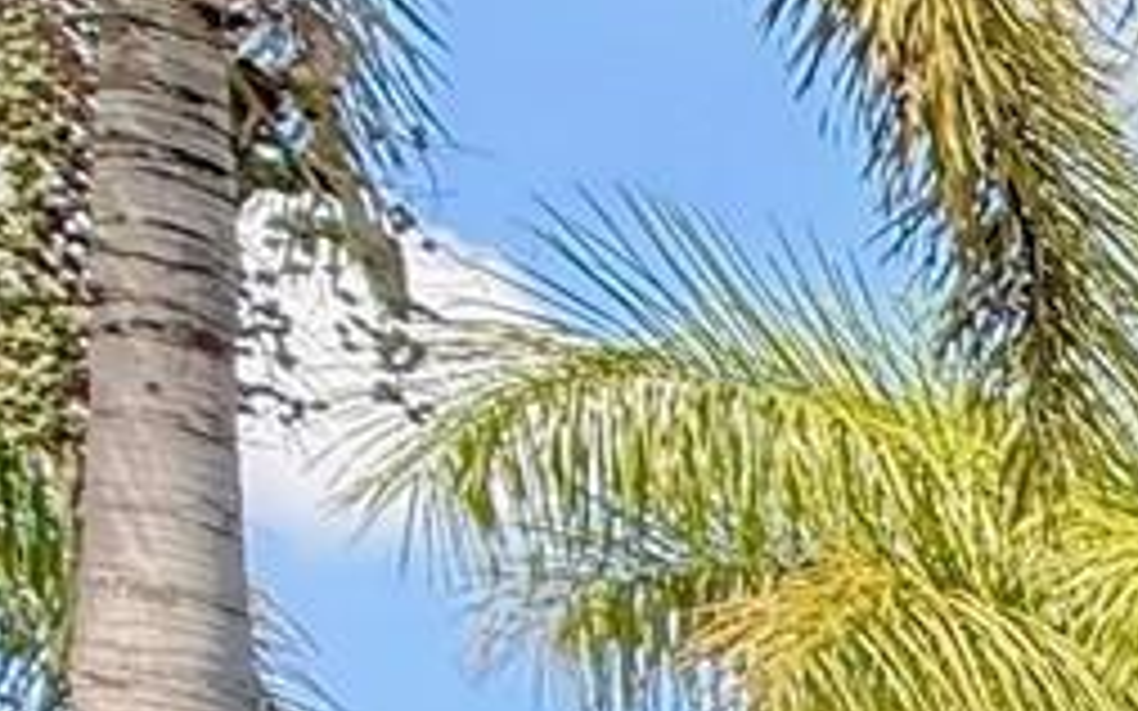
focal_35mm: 94
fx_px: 2915
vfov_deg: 11.5
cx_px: 3194
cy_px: 1714
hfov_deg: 12.4
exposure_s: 1/448
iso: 64
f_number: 2.2
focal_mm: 2.22
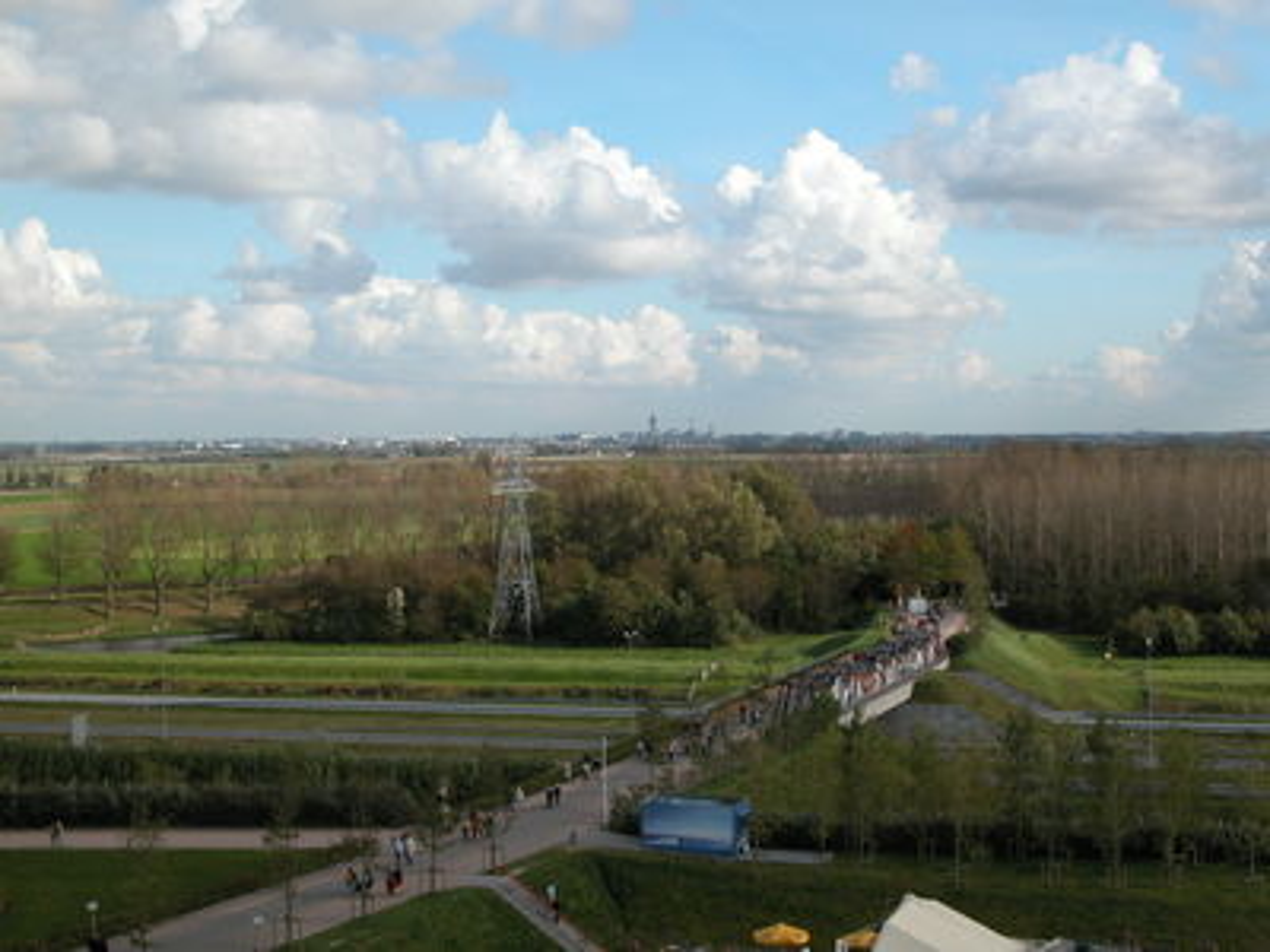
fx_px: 2238
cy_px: 476
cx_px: 635
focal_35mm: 61
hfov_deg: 31.7
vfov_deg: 24.0
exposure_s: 1/309
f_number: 6.4
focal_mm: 15.7
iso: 100
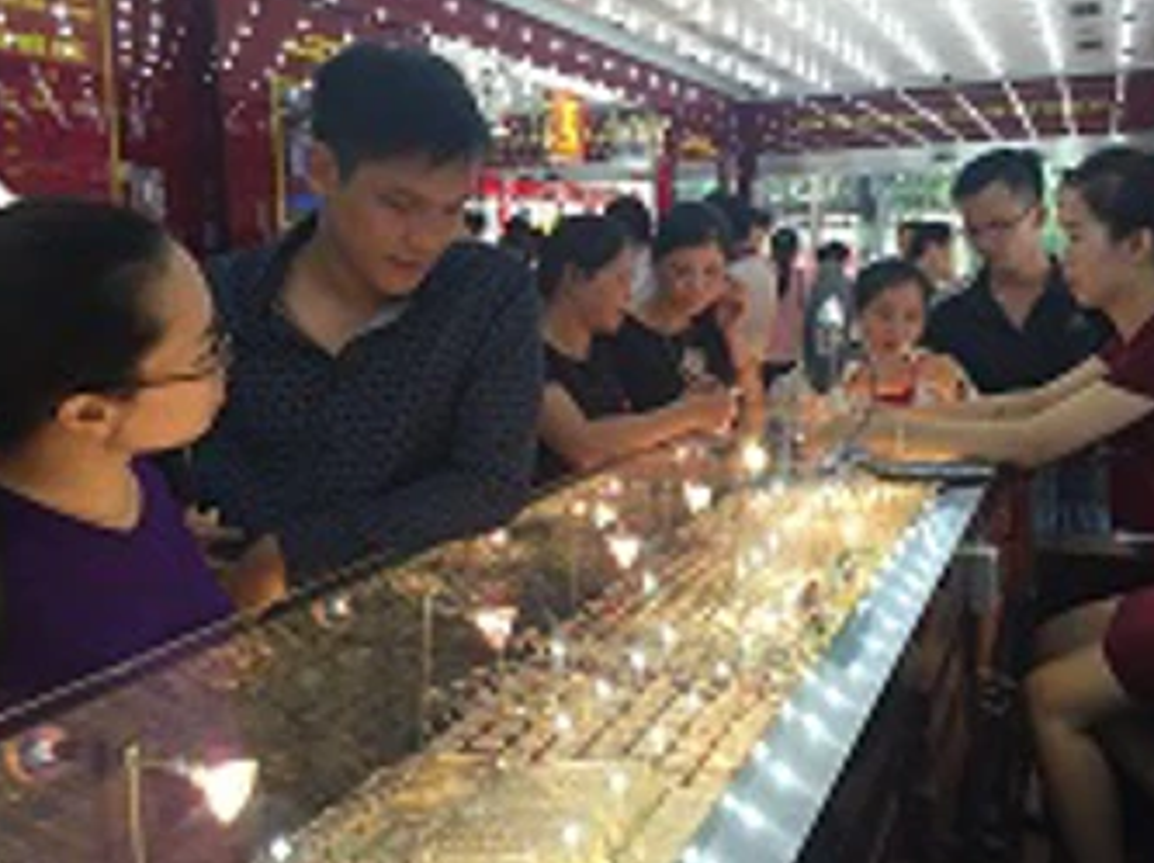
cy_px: 381
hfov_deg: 53.9
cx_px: 627
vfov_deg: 41.7
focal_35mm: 34
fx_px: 1132
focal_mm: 4.15
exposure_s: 1/120
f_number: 2.2
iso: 50
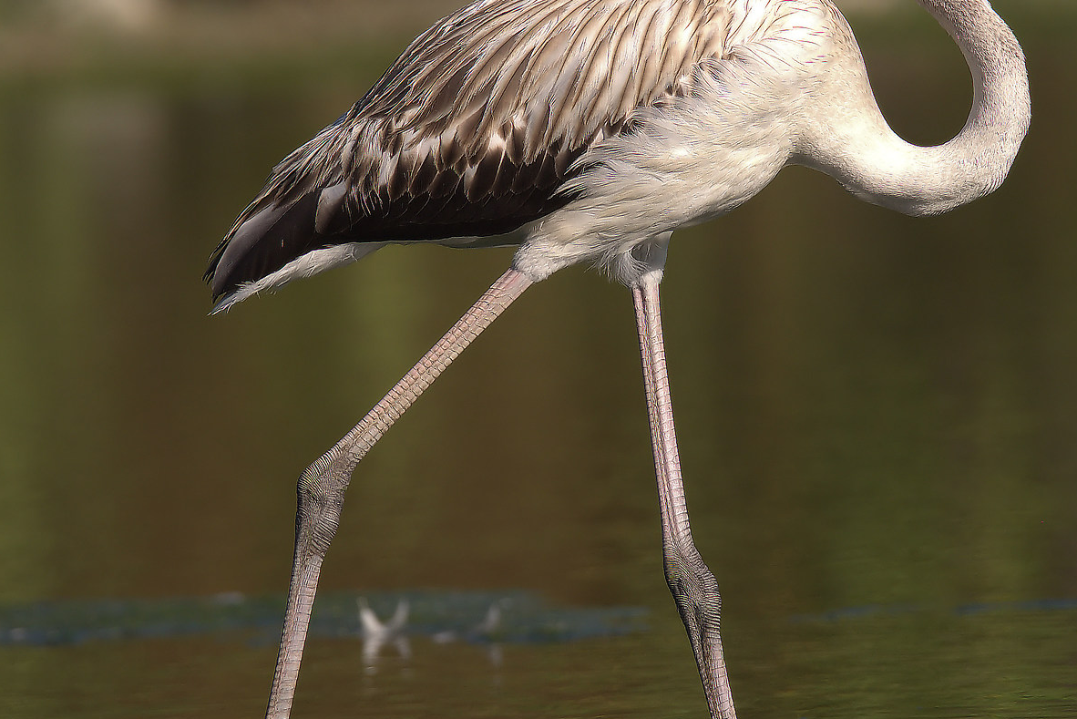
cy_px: 256
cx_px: 624
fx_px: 33427
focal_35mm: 1117
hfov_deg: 1.8
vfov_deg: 1.2
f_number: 8
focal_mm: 550
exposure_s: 1/1600
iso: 500
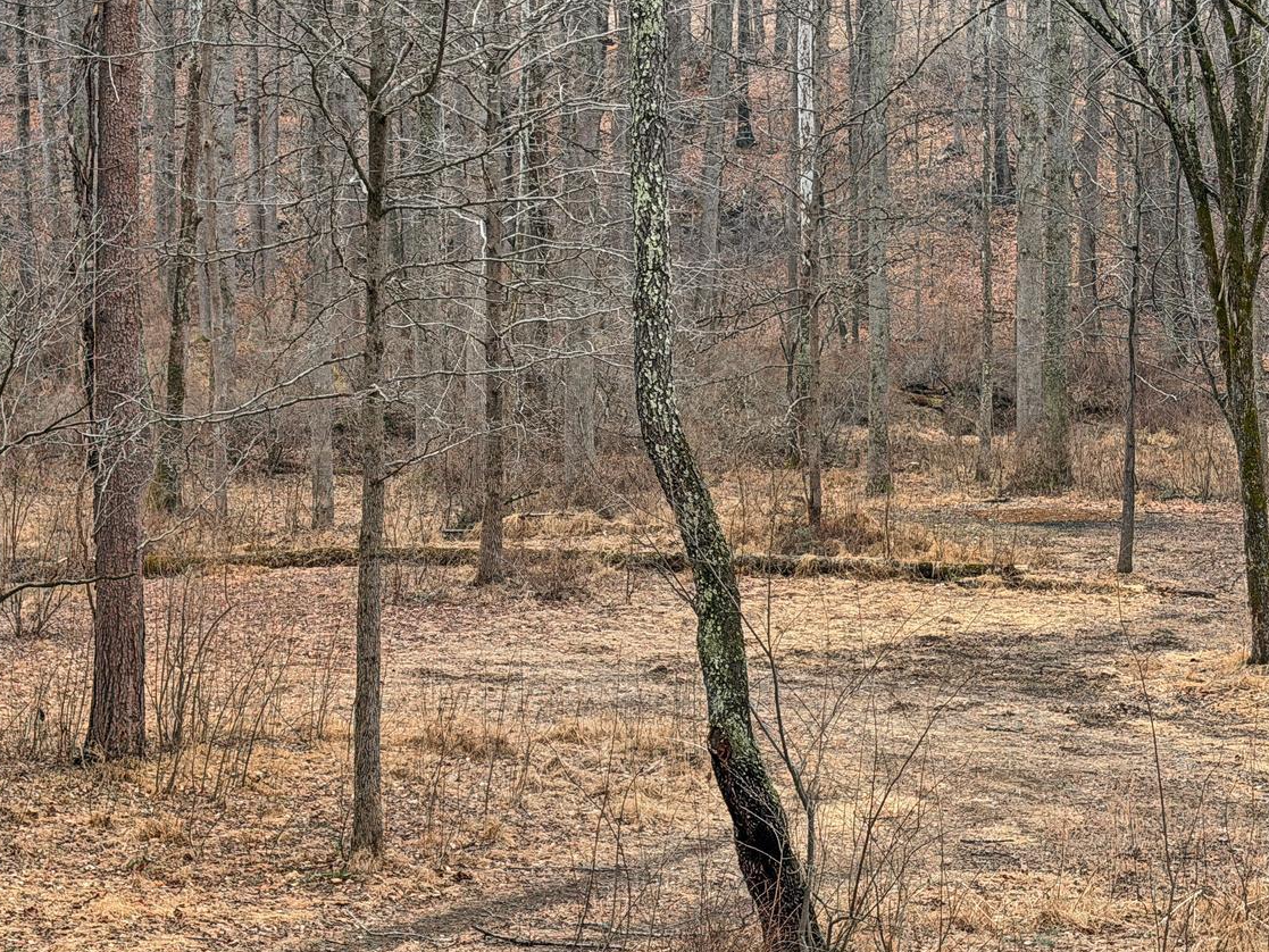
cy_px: 468
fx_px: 3226
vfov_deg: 16.8
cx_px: 511
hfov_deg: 22.2
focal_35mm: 88
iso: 80
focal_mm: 6.76
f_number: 1.78
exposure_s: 1/1085
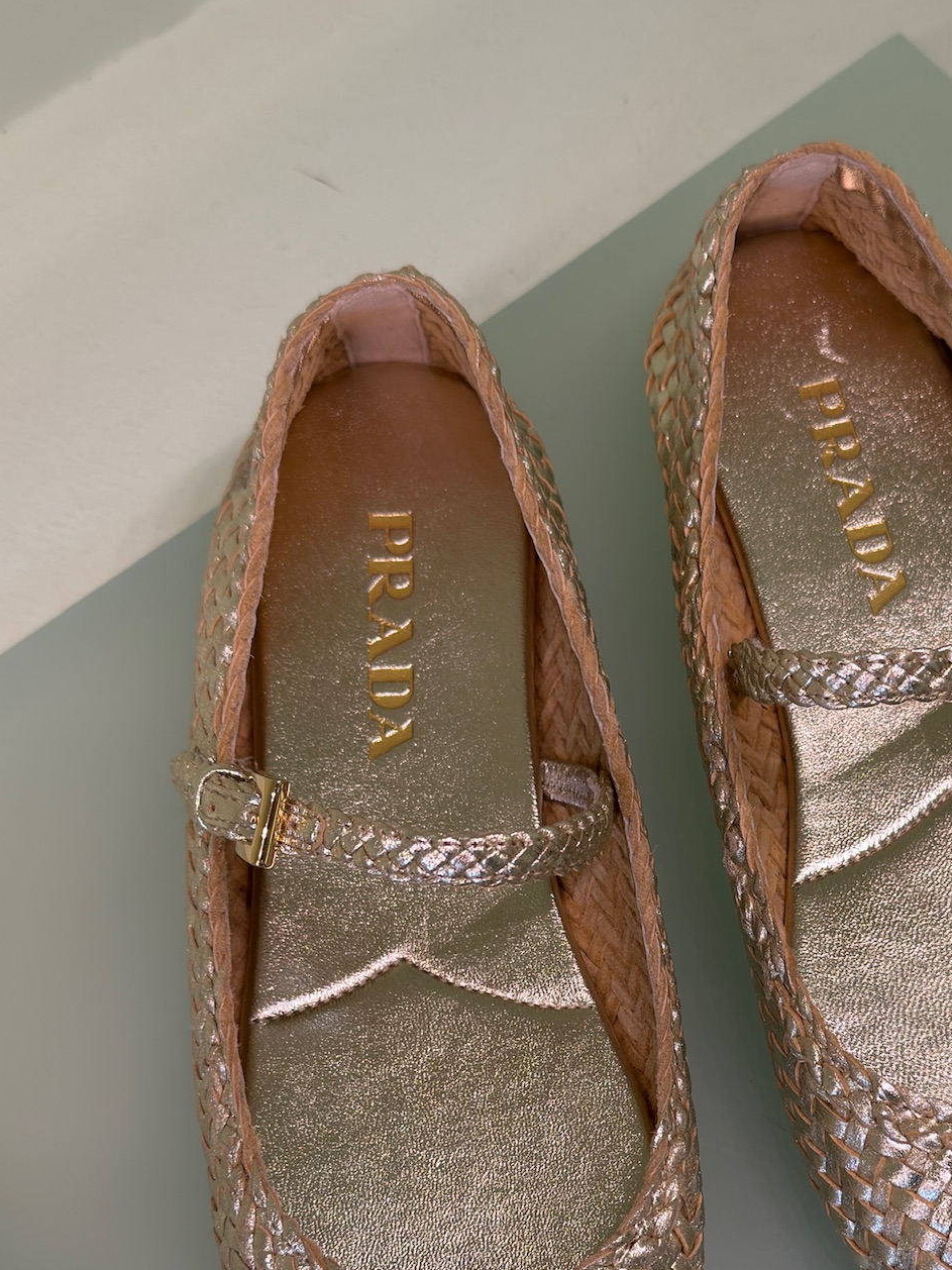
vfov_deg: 33.3
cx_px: 732
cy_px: 908
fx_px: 2091
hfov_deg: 25.3
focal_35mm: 57
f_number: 1.78
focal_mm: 6.76
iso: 64
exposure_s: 1/206
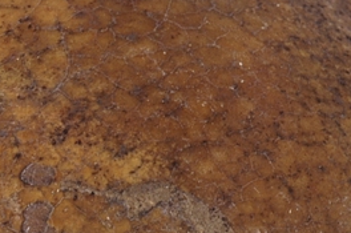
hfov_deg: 5.5
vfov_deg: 3.6
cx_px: 140
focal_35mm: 375
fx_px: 3652
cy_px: 379
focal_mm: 55
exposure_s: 1/100
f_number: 22
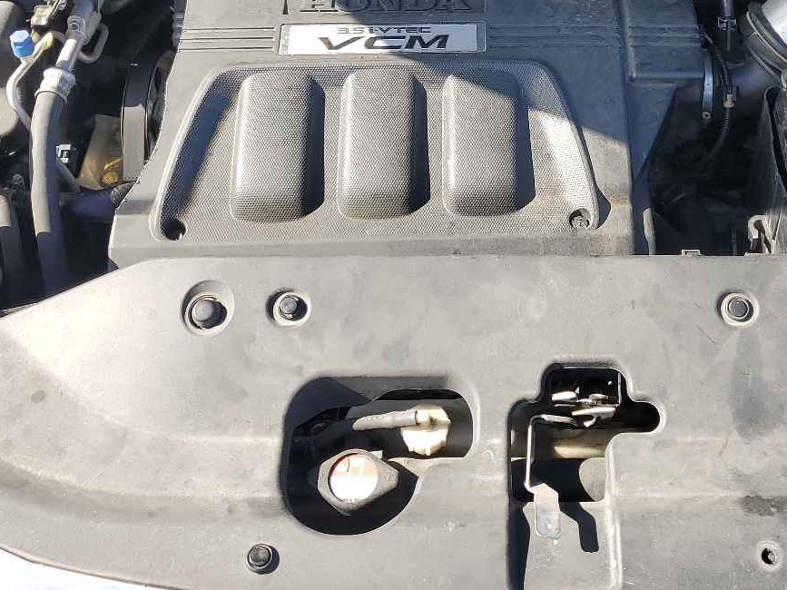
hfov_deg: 39.3
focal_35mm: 48
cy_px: 54
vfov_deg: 29.0
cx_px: 504
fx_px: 1091
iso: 50
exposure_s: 1/625
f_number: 1.5
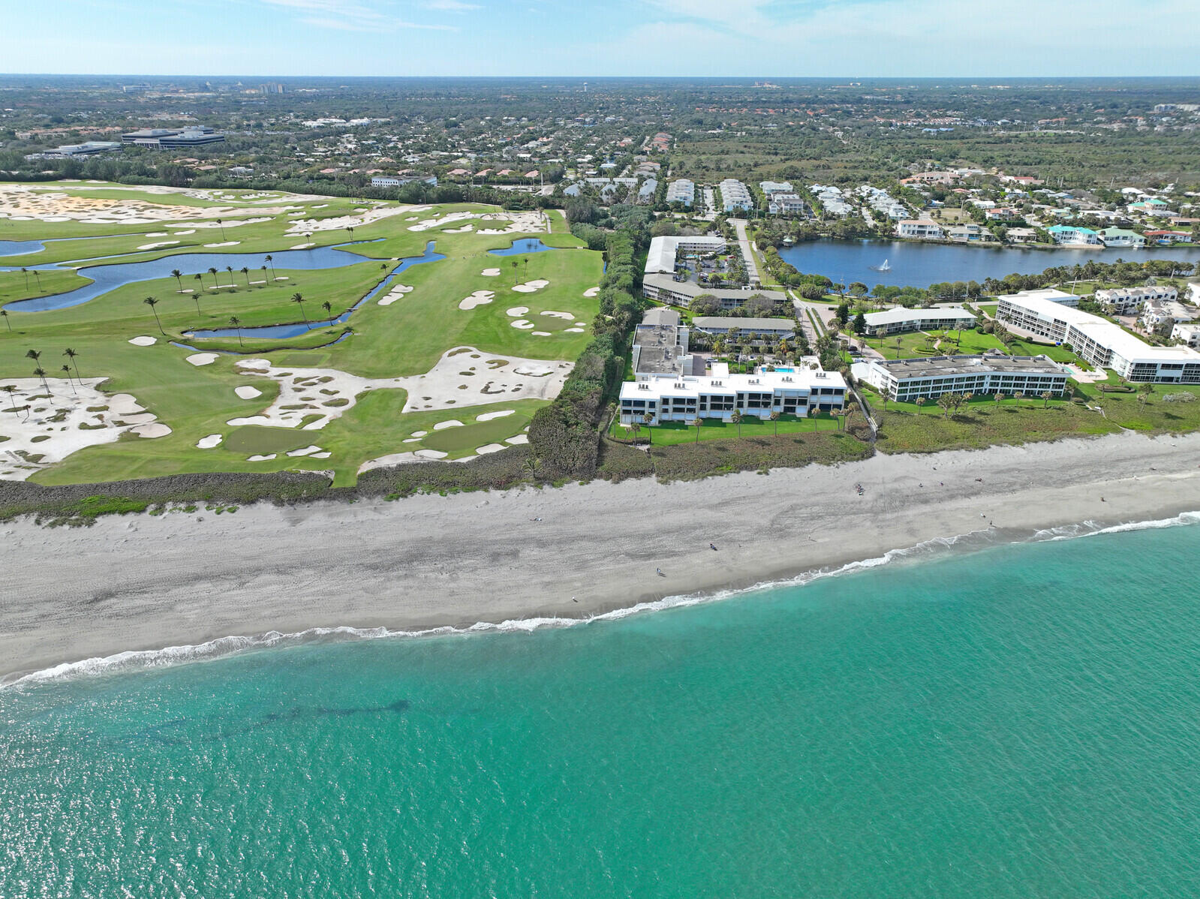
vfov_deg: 56.8
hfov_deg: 71.6
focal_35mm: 24
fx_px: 832
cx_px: 600
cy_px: 450
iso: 120
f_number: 2.8
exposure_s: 1/500
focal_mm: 12.29
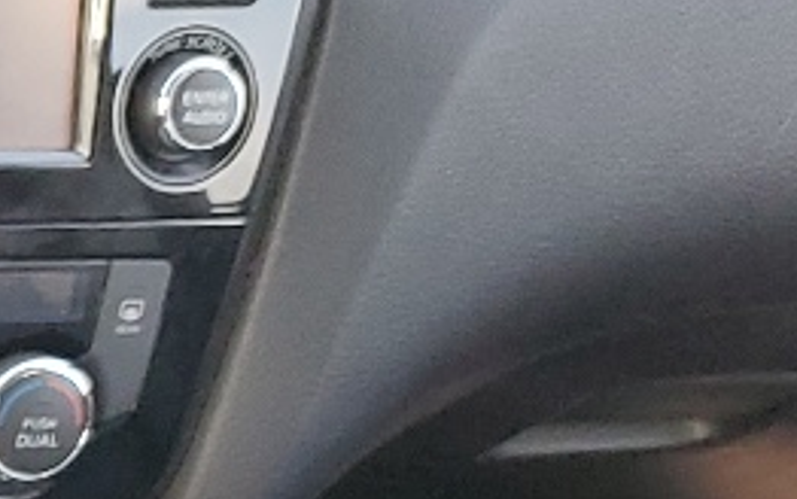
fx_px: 3651
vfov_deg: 7.6
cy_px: 876
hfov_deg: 10.5
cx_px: -1180
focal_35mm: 168
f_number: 1.5
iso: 83
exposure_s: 1/120
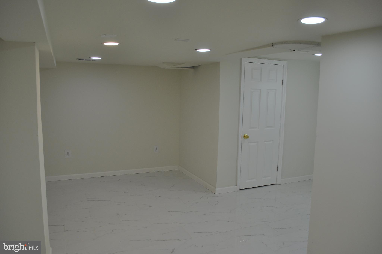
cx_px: 191
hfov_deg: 67.4
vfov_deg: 47.8
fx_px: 286
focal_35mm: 27
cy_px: 127
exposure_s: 1/125
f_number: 5.6
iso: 320
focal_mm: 18
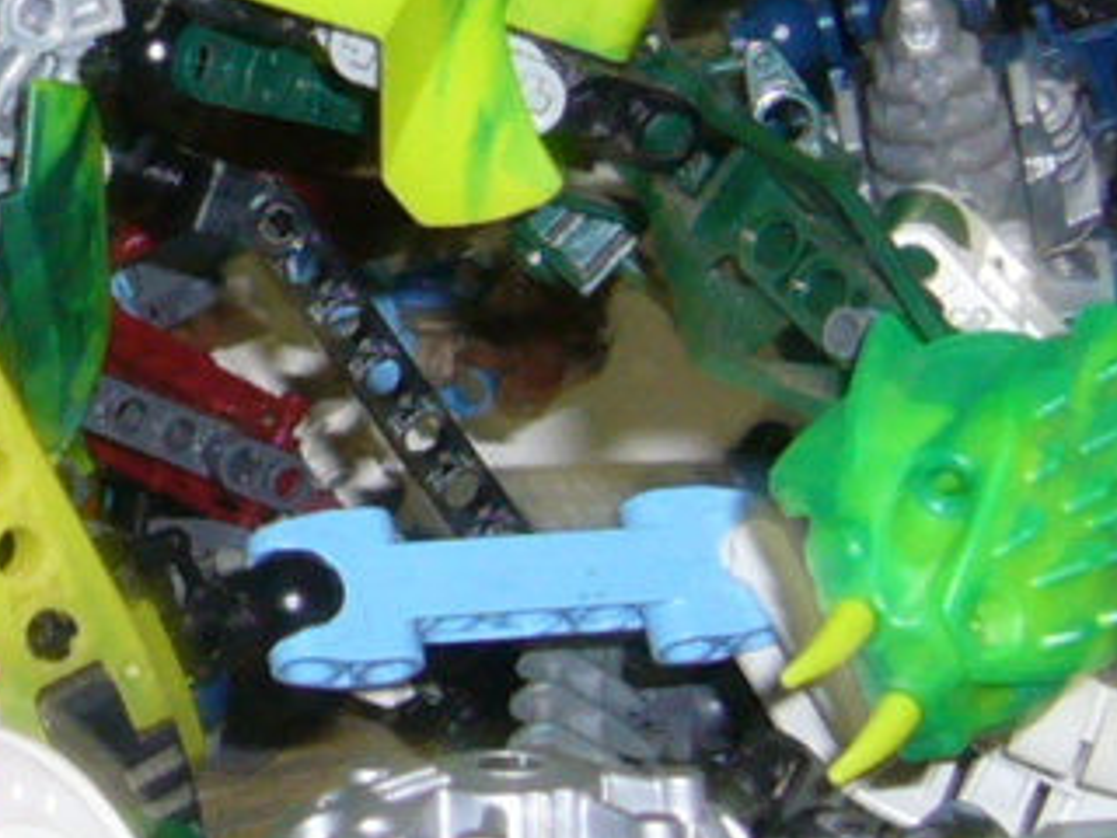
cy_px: -66
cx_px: -360
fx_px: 7228
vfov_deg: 6.6
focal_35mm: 224
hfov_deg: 8.7
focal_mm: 5.8
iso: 100
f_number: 2.8
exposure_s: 1/2
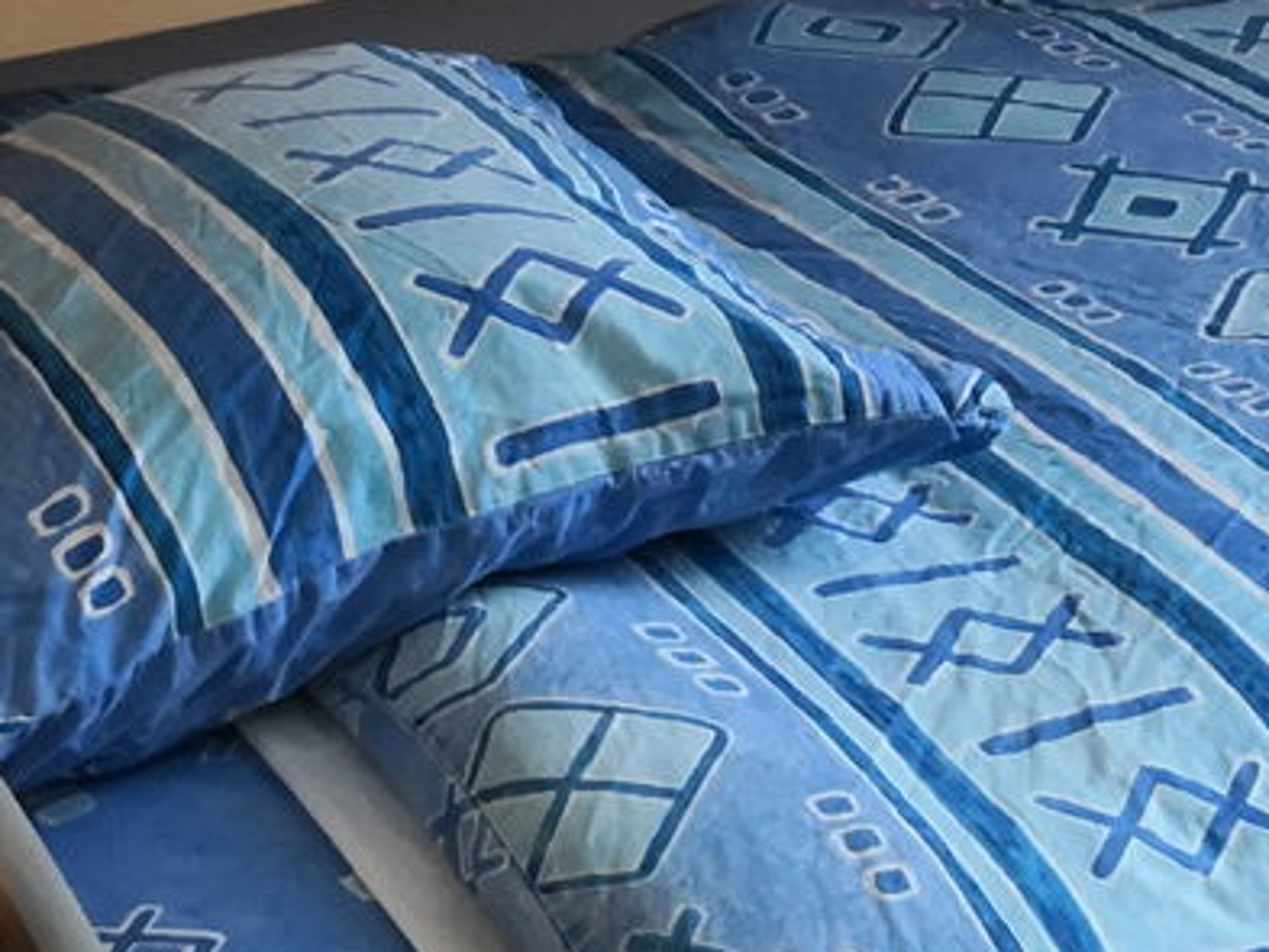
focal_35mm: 110
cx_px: 852
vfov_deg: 12.8
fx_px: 4034
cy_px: -474
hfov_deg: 17.8
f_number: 1.6
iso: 125
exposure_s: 1/50
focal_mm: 3.95
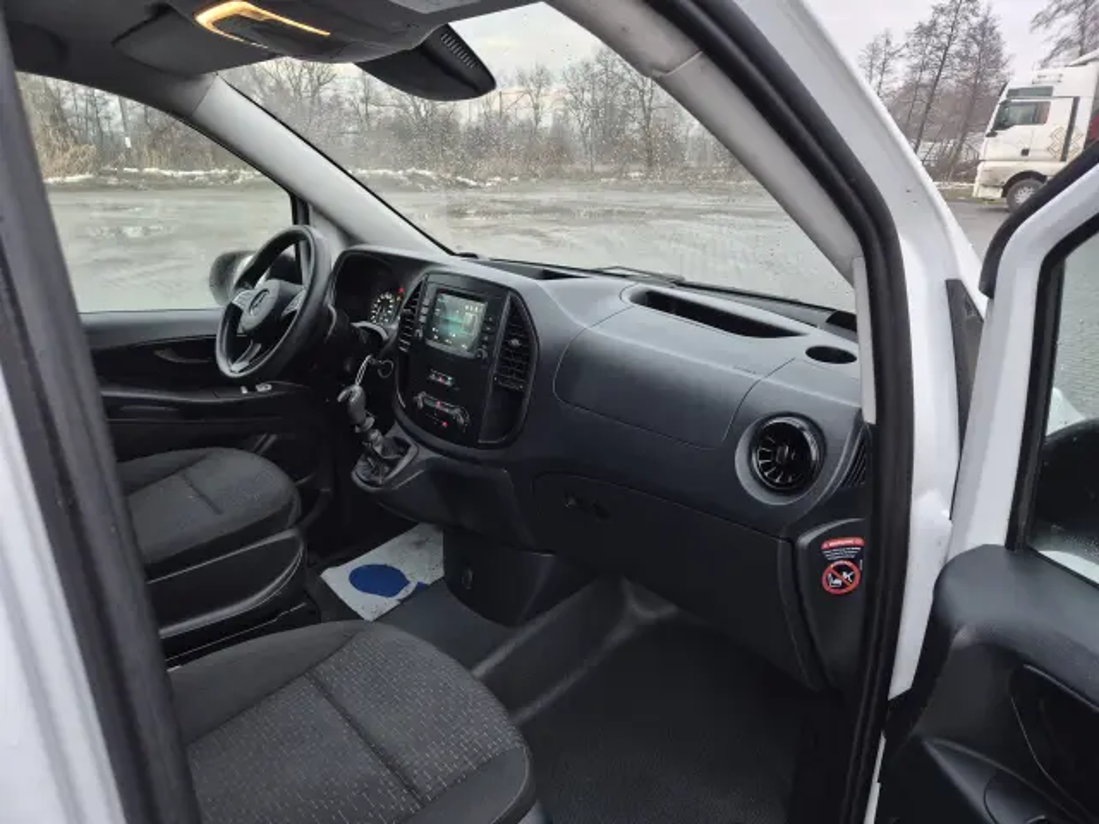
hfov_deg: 73.9
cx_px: 550
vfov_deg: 58.9
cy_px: 412
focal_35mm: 23
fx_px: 730
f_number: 1.8
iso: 640
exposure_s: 1/100
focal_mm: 5.4
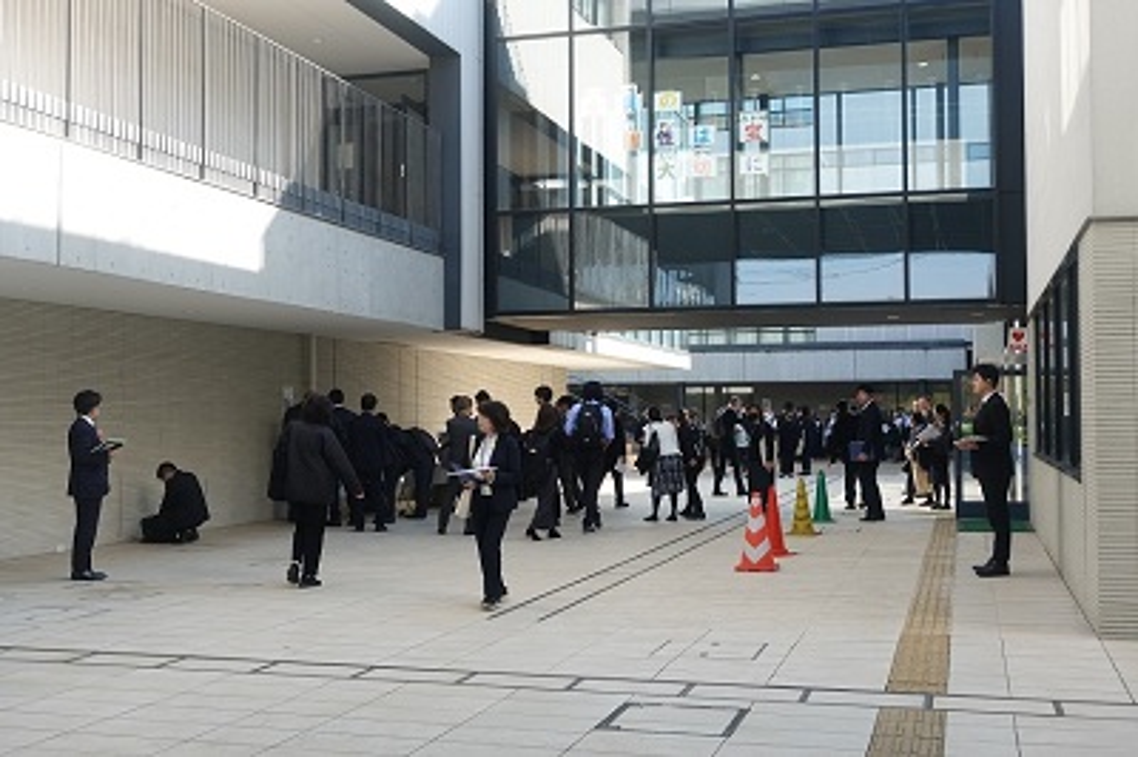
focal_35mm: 43
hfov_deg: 45.5
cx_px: 569
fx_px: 1358
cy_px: 378
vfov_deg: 31.1
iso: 125
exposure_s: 1/125
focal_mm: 15.94
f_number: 4.5
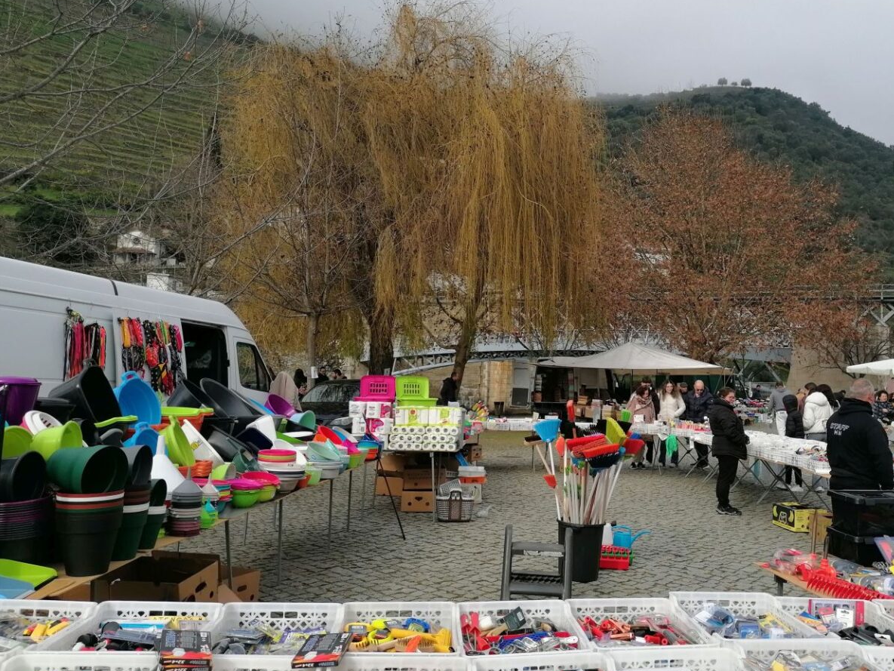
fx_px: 904
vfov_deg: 40.7
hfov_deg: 52.2
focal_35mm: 35
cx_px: 541
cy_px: 329
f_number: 1.8
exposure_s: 1/994
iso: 50
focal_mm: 4.75
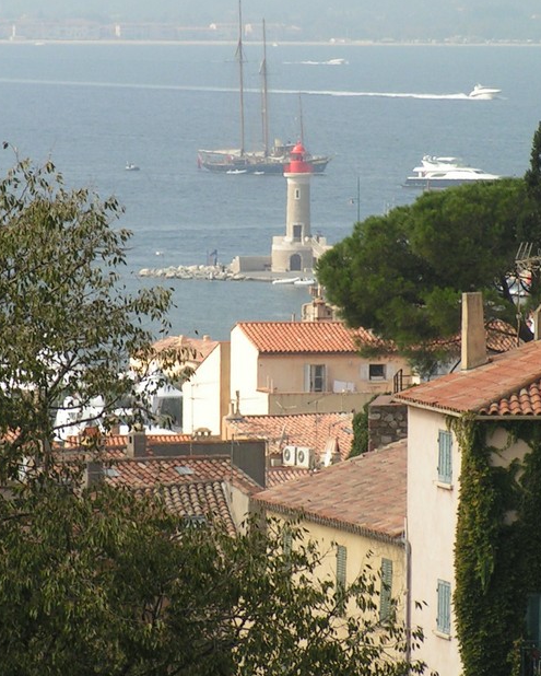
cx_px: 283
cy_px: 279
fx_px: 6940
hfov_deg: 4.5
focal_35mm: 347
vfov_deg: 5.6
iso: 50
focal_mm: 31.5
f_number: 5.6
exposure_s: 1/400
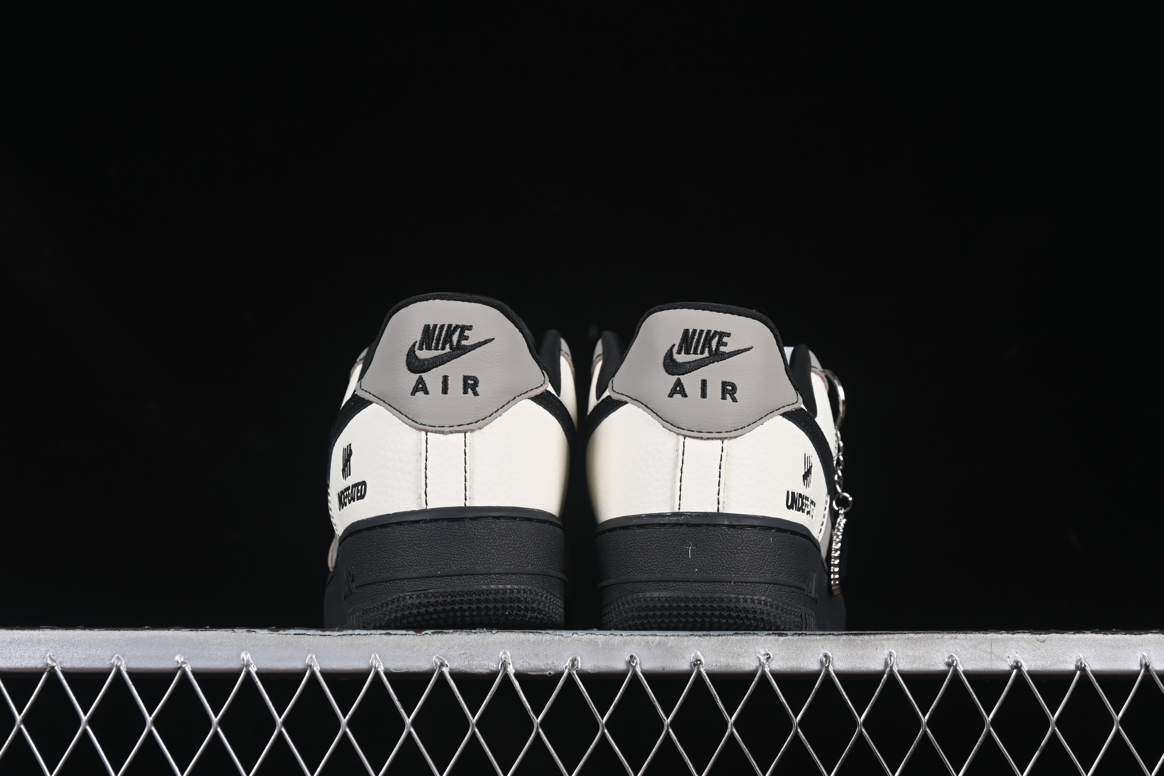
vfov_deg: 18.2
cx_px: 582
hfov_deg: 27.0
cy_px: 388
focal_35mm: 75
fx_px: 2425
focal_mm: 50
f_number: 7.1
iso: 160
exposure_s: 1/60
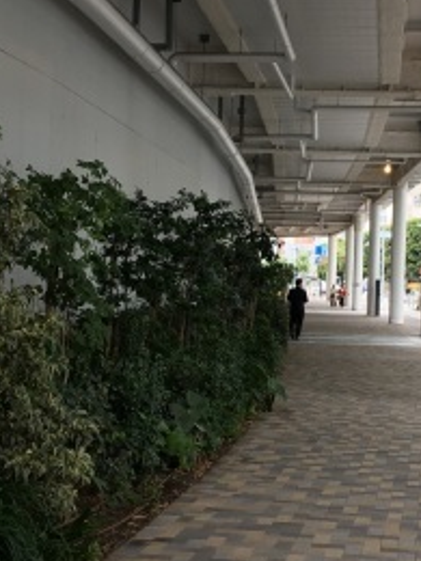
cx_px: 291
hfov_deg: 21.8
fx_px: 1086
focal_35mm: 67
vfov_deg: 29.0
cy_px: 287
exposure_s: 1/60
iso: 32
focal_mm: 4.15
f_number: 2.2
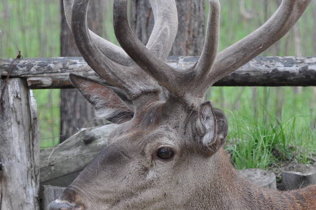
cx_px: 242
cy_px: 133
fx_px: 2157
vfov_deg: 5.6
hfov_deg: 8.4
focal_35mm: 246
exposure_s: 1/320
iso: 400
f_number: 4.5
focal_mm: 70
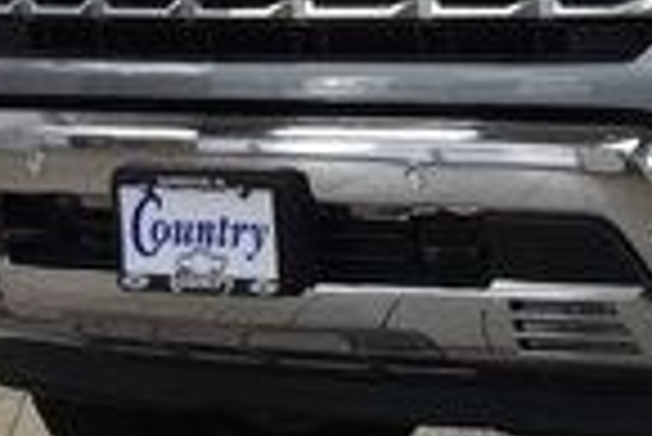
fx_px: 4191
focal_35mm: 231
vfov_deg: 5.9
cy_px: -43
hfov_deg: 8.6
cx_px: 1088
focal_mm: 35
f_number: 6.3
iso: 400
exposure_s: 1/20
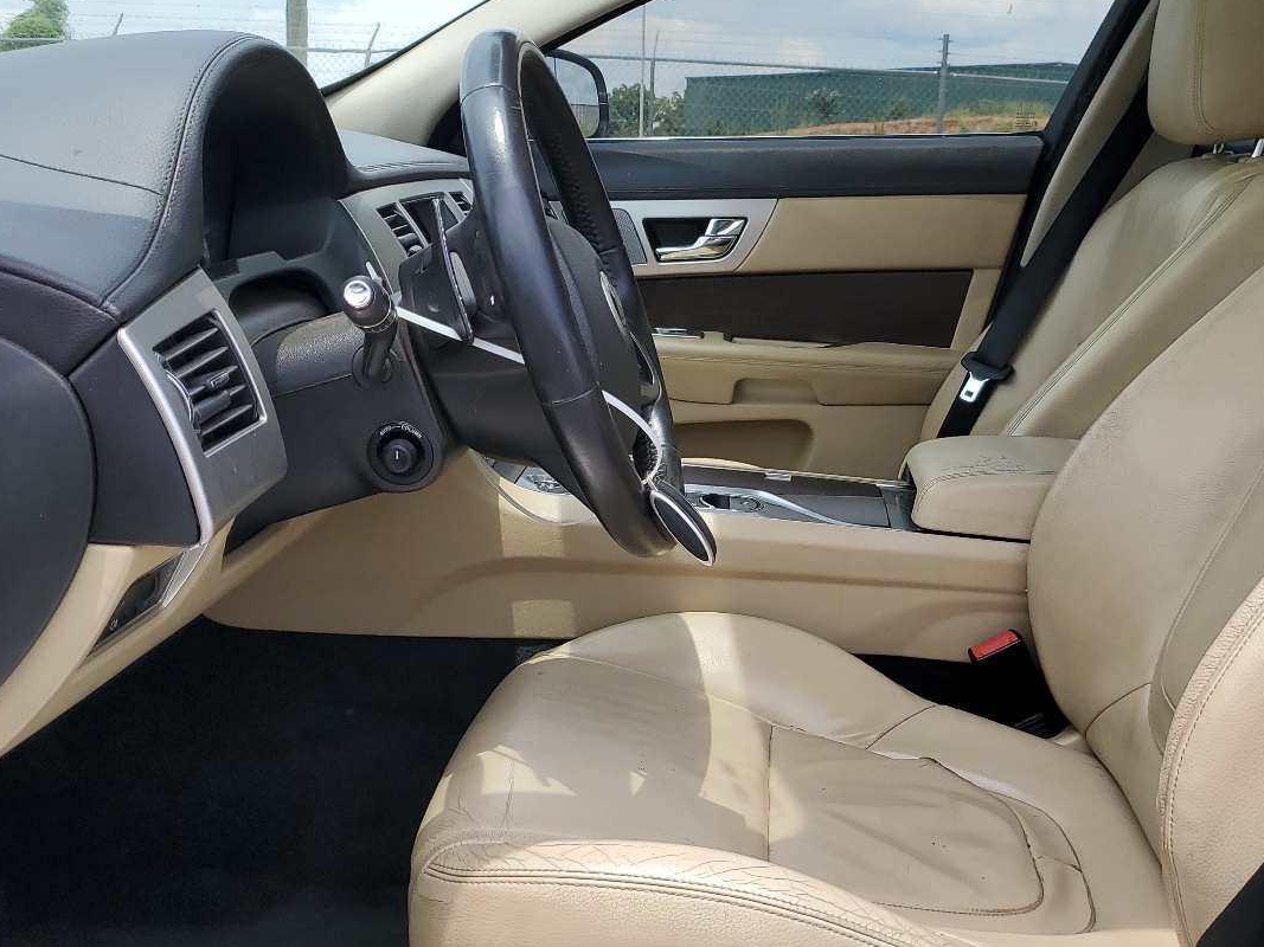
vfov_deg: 36.7
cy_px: 561
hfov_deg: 47.5
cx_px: 770
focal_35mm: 39
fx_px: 1424
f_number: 1.5
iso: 50
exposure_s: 1/1429
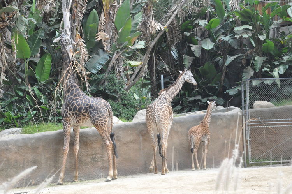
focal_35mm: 112
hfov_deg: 18.2
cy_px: 97
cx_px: 146
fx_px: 911
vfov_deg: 12.1
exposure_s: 1/400
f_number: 10
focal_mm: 75
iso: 2000
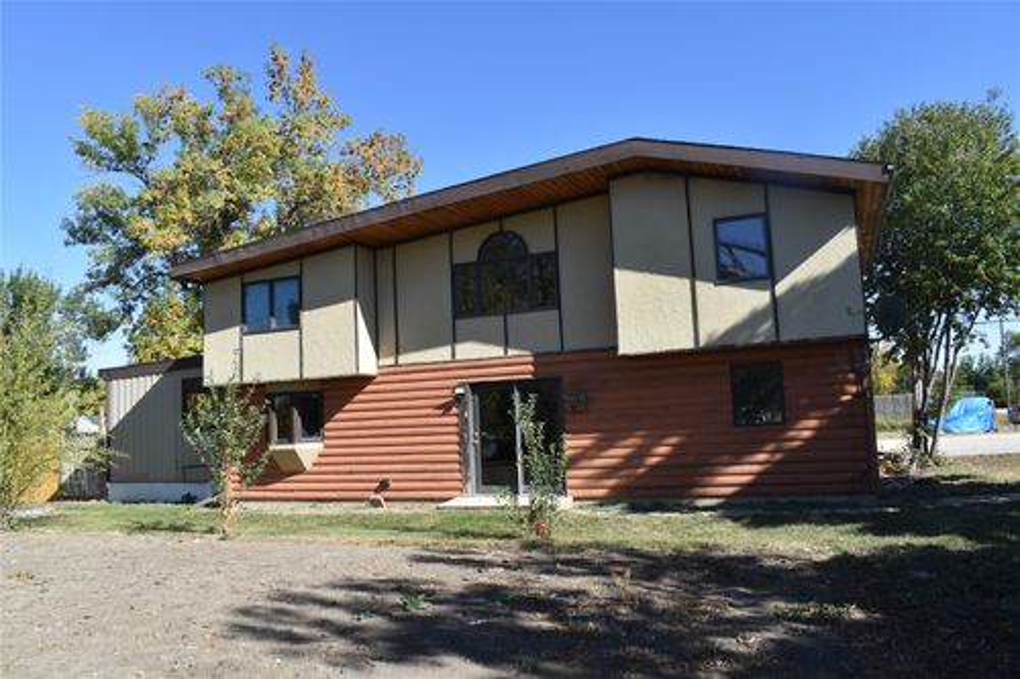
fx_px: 765
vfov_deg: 47.9
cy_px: 340
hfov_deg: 67.4
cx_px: 510
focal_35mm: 27
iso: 200
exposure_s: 1/320
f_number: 9
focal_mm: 18
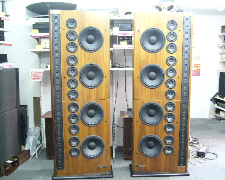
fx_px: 246
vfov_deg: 40.1
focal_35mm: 37
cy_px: 90
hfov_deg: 49.0
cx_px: 121
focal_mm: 5.8
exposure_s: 1/8
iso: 160
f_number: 2.8
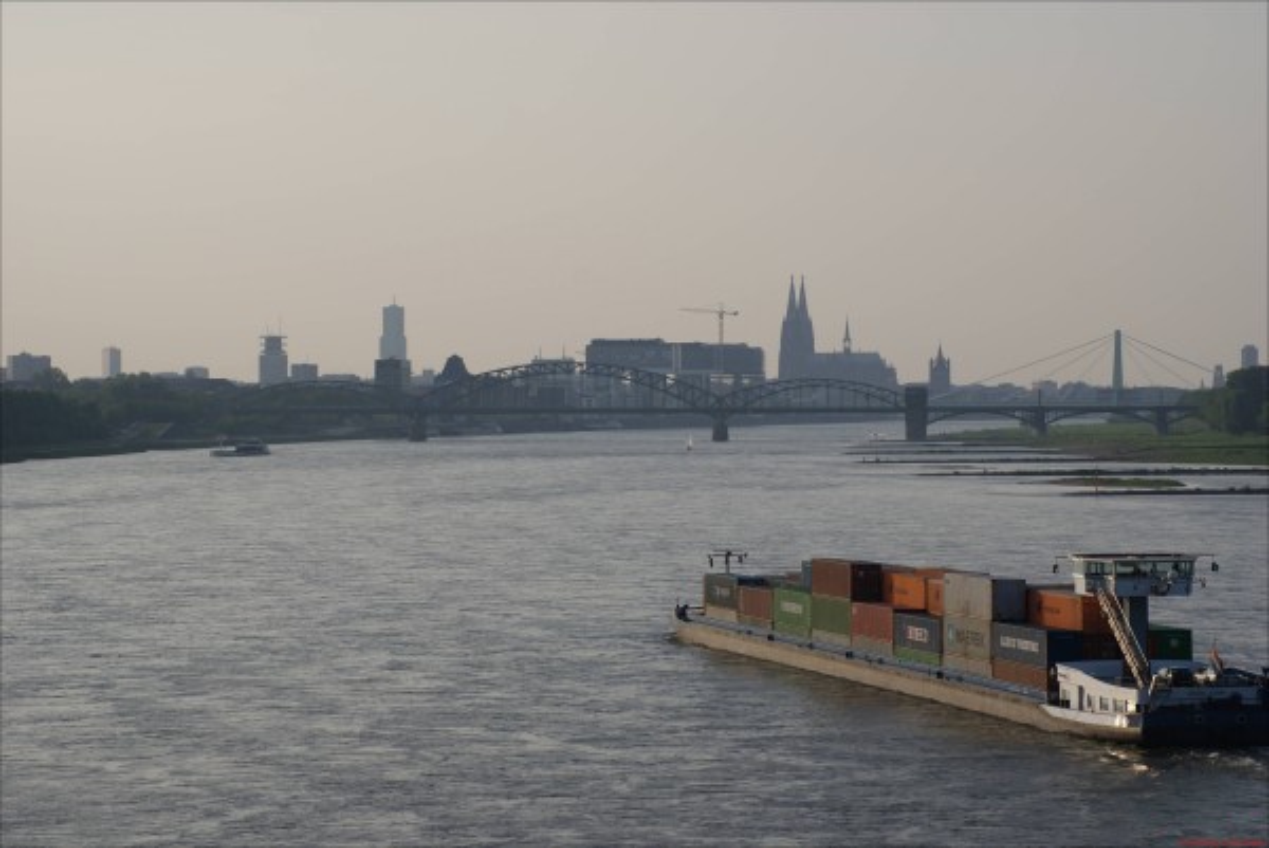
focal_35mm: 120
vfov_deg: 11.4
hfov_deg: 17.0
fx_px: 4233
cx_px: 634
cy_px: 424
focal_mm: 80
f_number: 10
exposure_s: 1/200
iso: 100
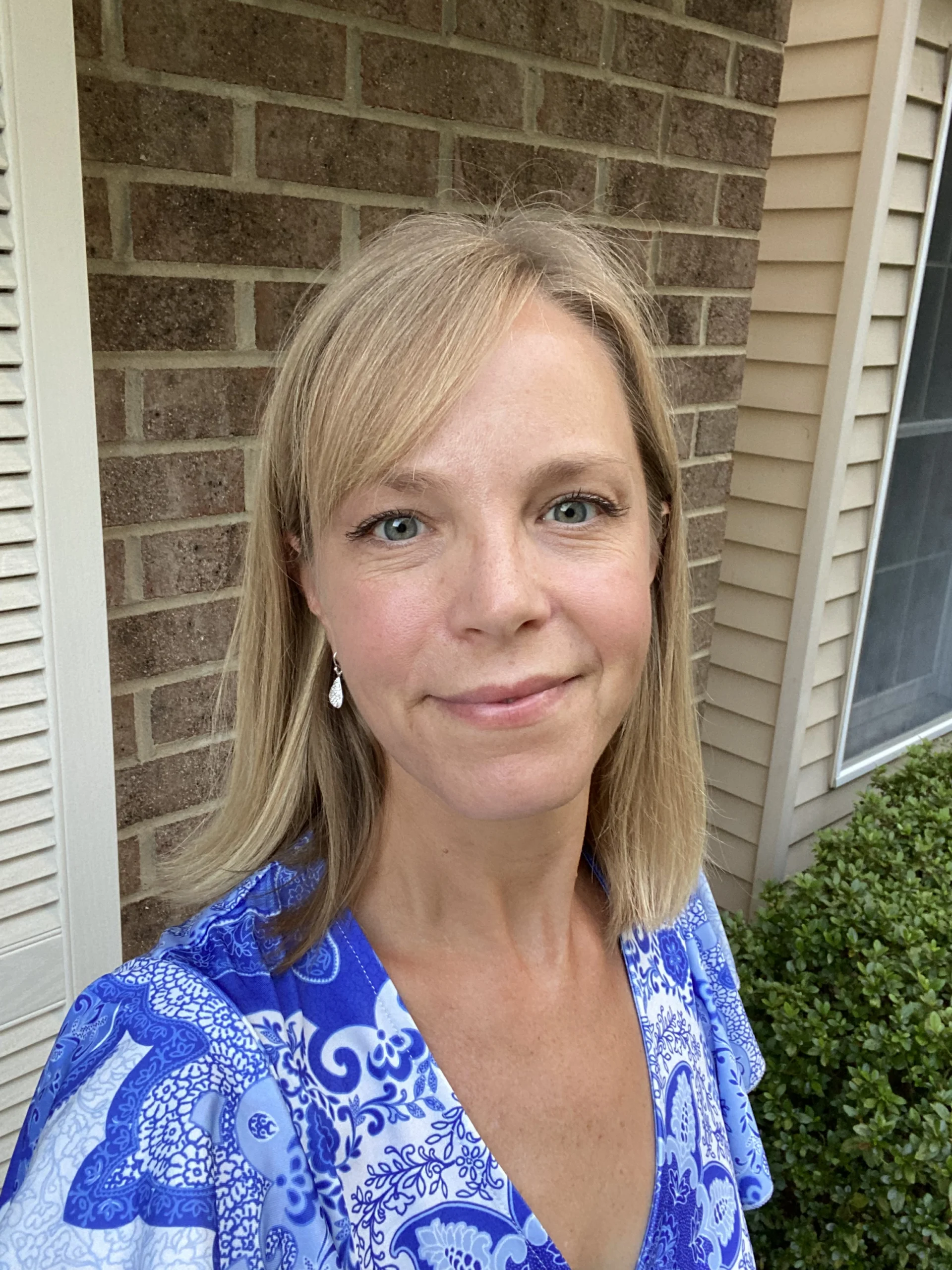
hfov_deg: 46.8
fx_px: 1100
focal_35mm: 30
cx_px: 476
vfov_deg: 60.0
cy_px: 635
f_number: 2.2
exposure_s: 1/60
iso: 160
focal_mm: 2.71
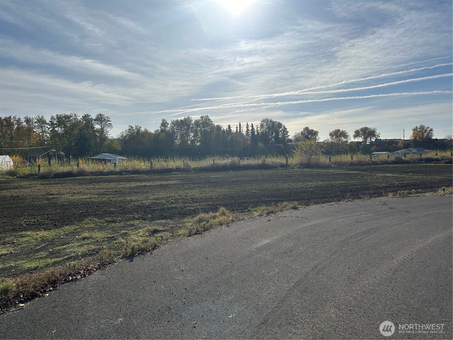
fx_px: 314
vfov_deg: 56.8
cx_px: 226
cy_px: 170
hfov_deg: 71.6
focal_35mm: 24
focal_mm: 6.86
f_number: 1.78
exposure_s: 1/15625
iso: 80
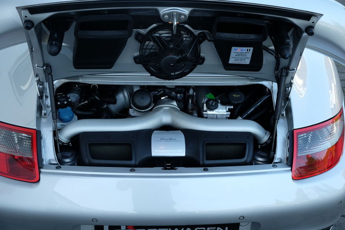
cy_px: 115
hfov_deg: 48.5
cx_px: 172
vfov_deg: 33.4
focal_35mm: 40
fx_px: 383
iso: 200
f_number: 4
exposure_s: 1/125
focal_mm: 26.5
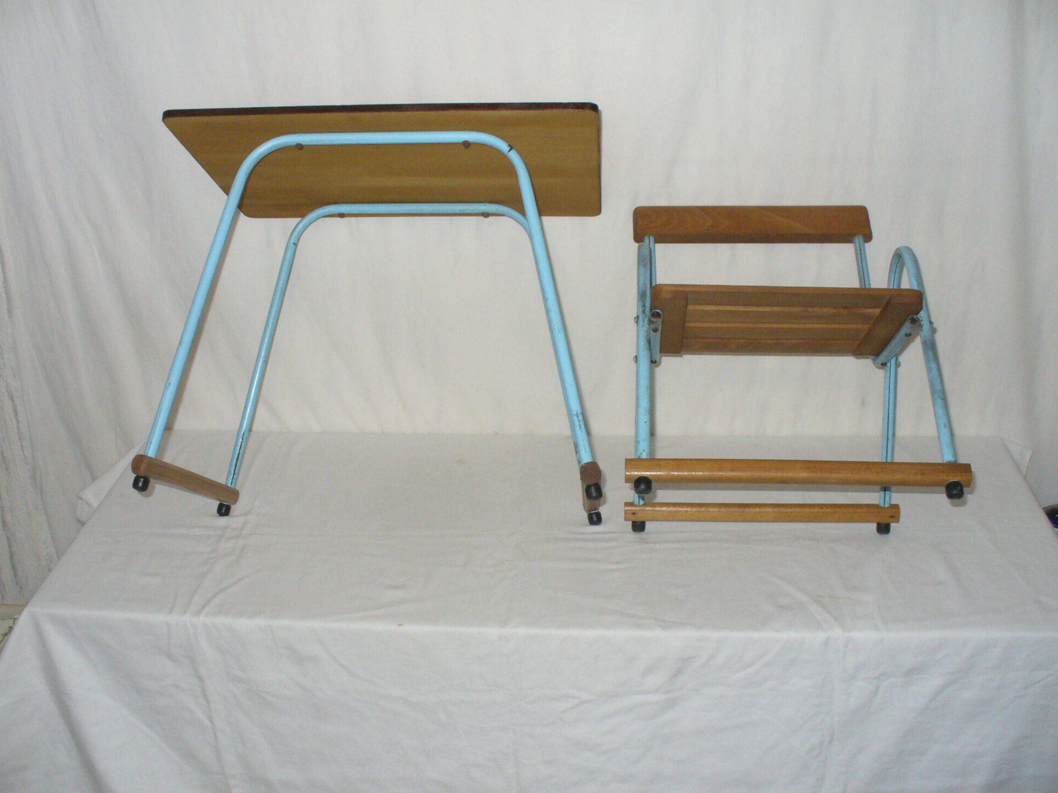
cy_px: 380
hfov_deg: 47.9
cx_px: 537
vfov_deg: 36.8
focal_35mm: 39
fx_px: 1192
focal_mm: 6.1
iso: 200
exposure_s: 1/30
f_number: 2.8
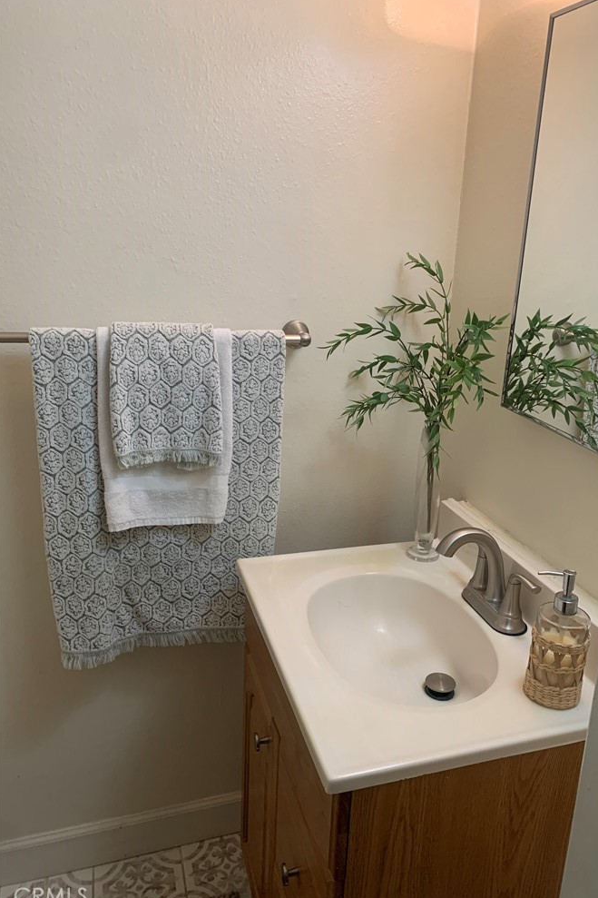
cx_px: 344
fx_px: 698
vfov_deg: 65.5
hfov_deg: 46.2
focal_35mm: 28
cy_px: 444
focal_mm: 4.25
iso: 125
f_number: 1.8
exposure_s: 1/60
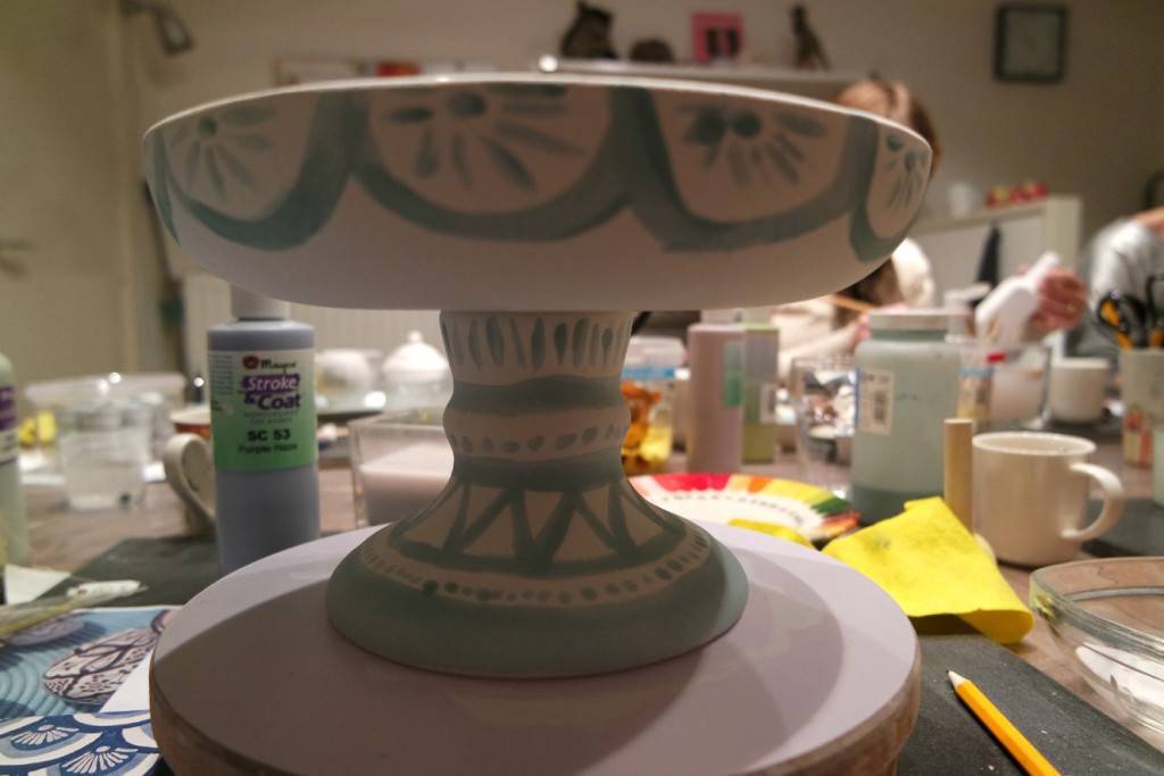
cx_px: 582
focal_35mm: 24
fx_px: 776
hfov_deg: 73.7
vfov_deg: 53.1
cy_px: 388
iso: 800
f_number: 3.5
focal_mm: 16
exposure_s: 1/30
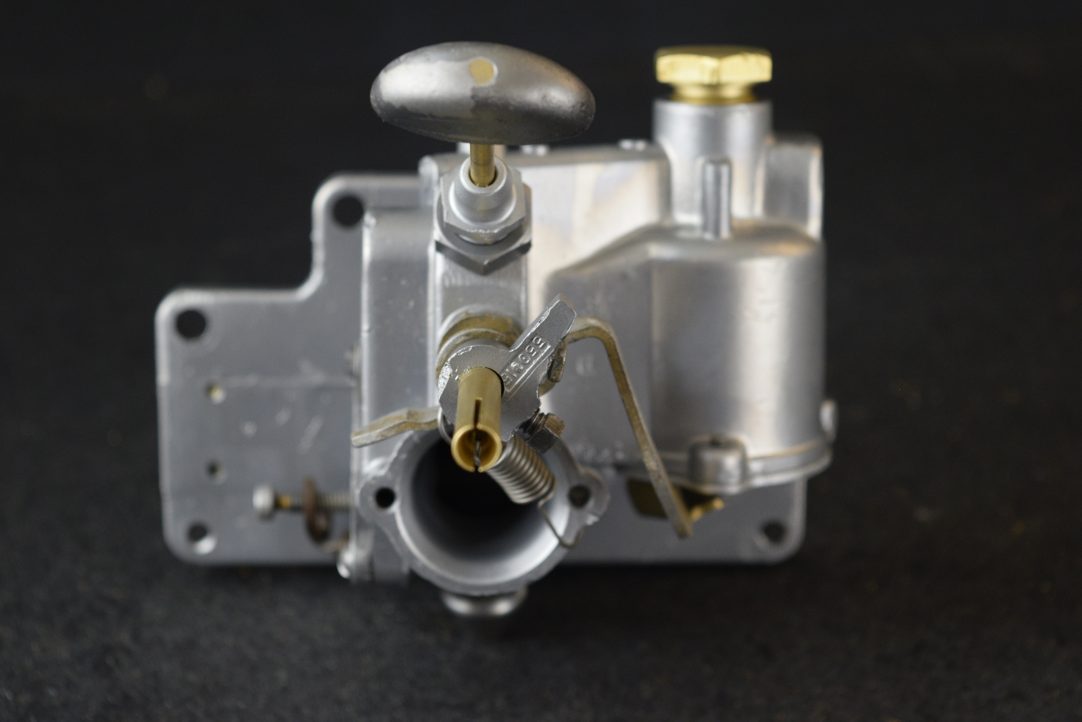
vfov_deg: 16.6
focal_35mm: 82
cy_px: 361
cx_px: 541
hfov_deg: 24.6
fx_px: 2480
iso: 400
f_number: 7.1
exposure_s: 1/125
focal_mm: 55
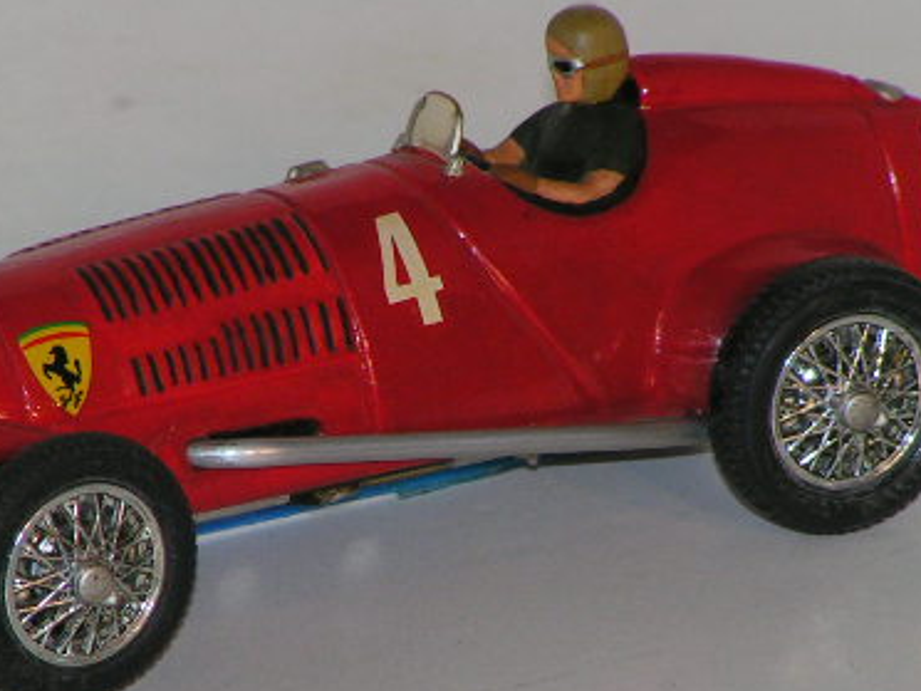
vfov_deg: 2.3
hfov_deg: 3.0
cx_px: 379
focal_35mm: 654
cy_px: 505
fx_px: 17400
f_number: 5.6
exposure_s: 1/400
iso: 100
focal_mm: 58
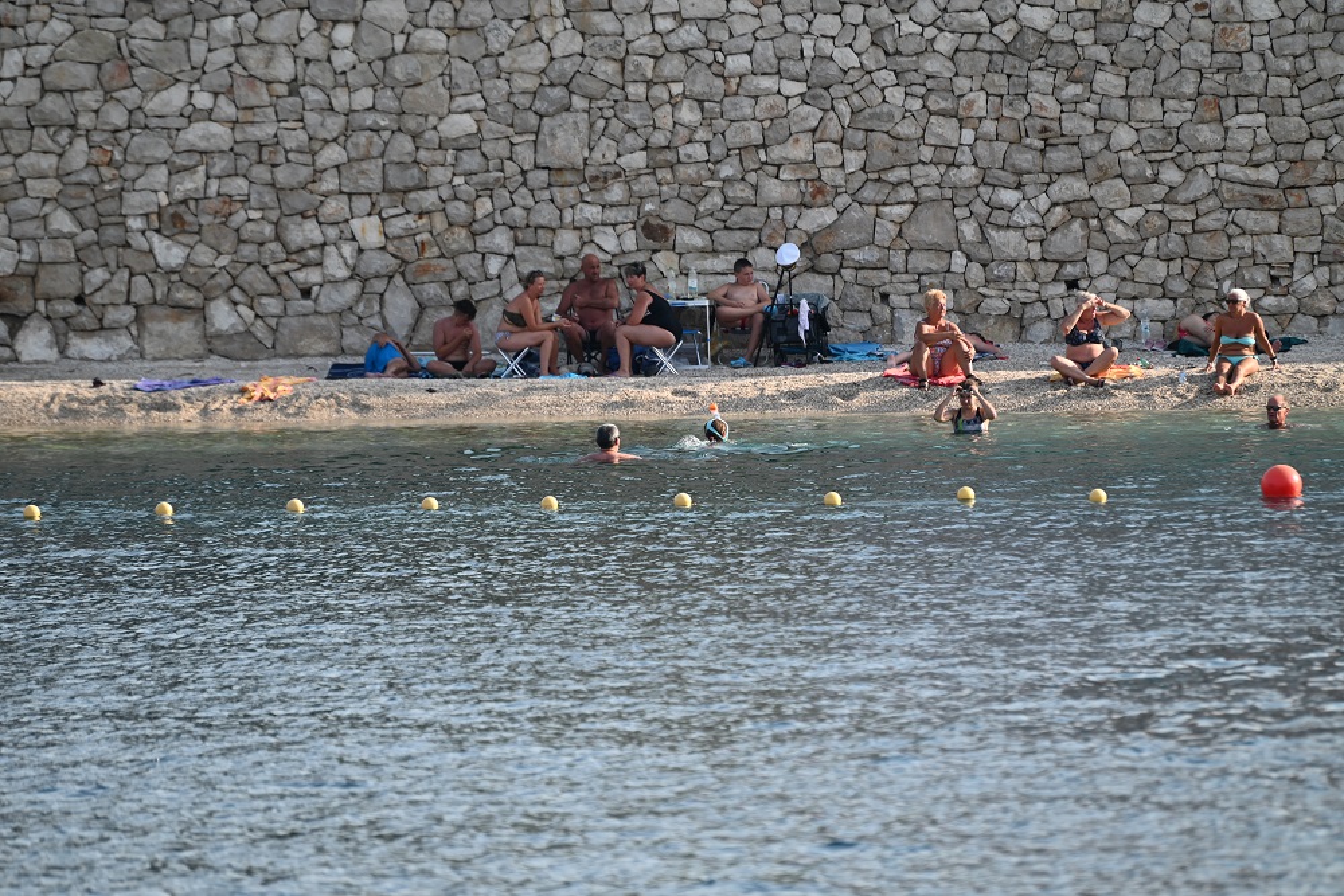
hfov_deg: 6.9
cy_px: 448
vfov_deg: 4.6
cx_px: 672
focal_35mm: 300
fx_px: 11201
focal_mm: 300
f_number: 5.6
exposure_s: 1/320
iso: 160
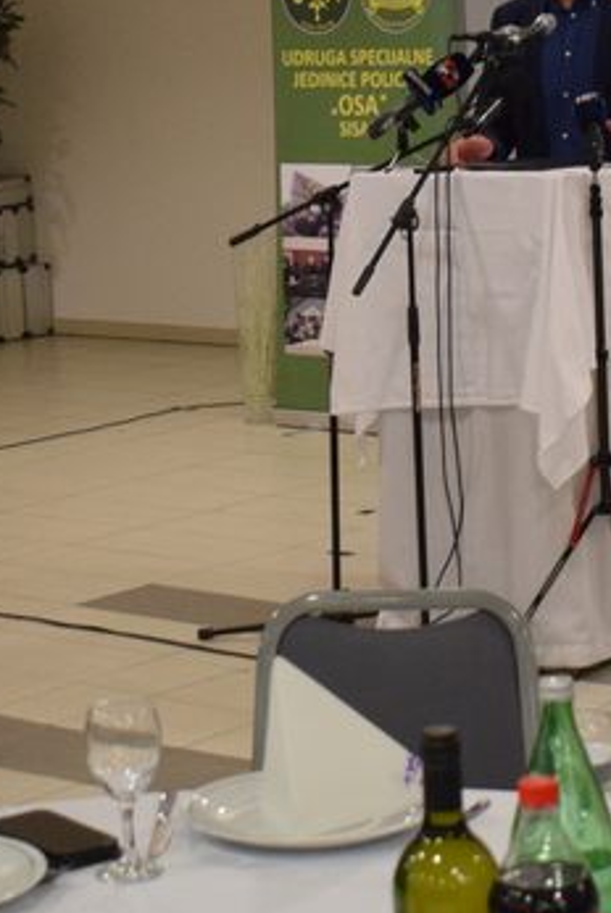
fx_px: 2896
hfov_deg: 12.0
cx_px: 424
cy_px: 392
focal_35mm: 114
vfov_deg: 17.9
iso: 1600
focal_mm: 22
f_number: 3.8
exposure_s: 1/60
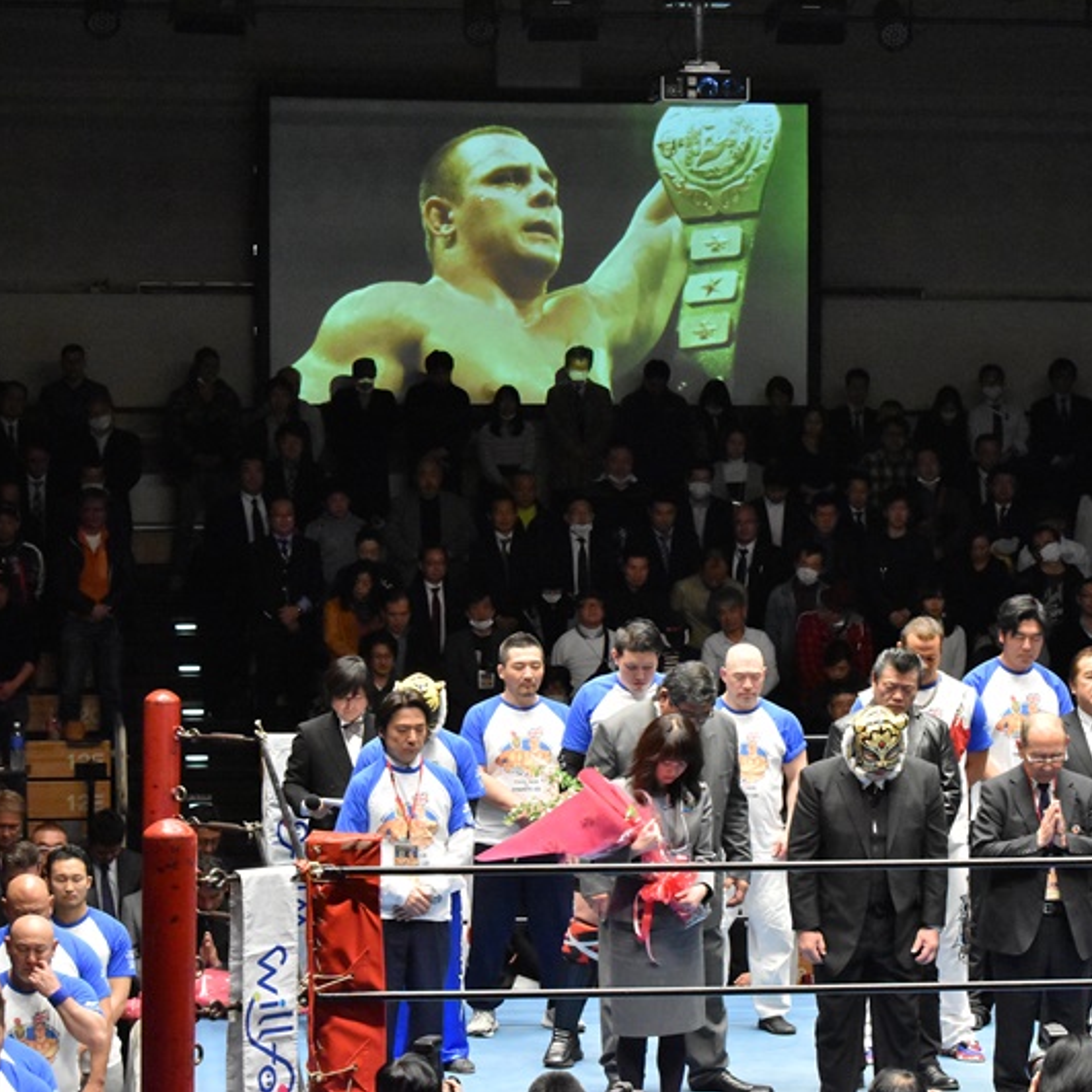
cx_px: 781
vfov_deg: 16.5
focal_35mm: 106
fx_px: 3770
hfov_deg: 16.4
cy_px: 546
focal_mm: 55
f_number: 8
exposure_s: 1/250
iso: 4000
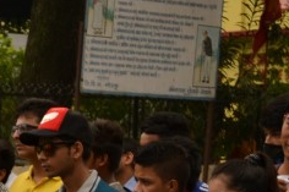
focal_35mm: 176
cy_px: 246
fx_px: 1412
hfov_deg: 10.8
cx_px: -272
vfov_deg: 7.7
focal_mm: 24
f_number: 4.5
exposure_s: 1/250
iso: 200
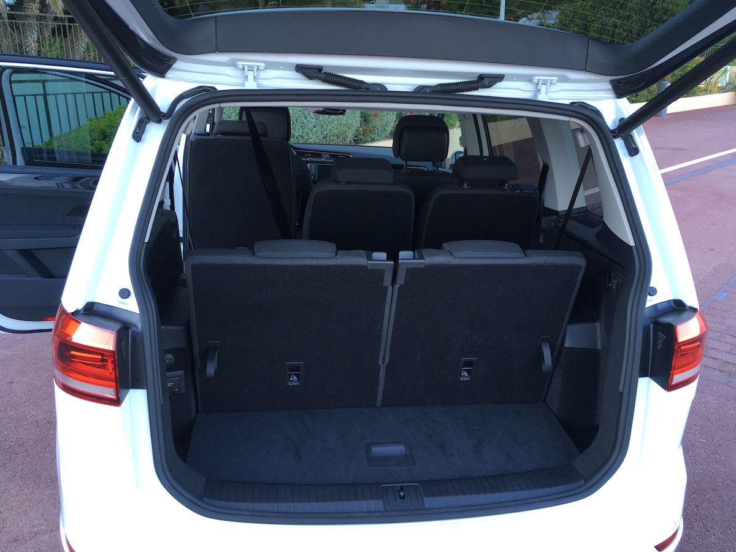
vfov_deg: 48.2
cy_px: 276
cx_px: 368
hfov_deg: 61.7
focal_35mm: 29
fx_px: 617
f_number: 2.2
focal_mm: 4.15
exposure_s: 1/100
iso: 40
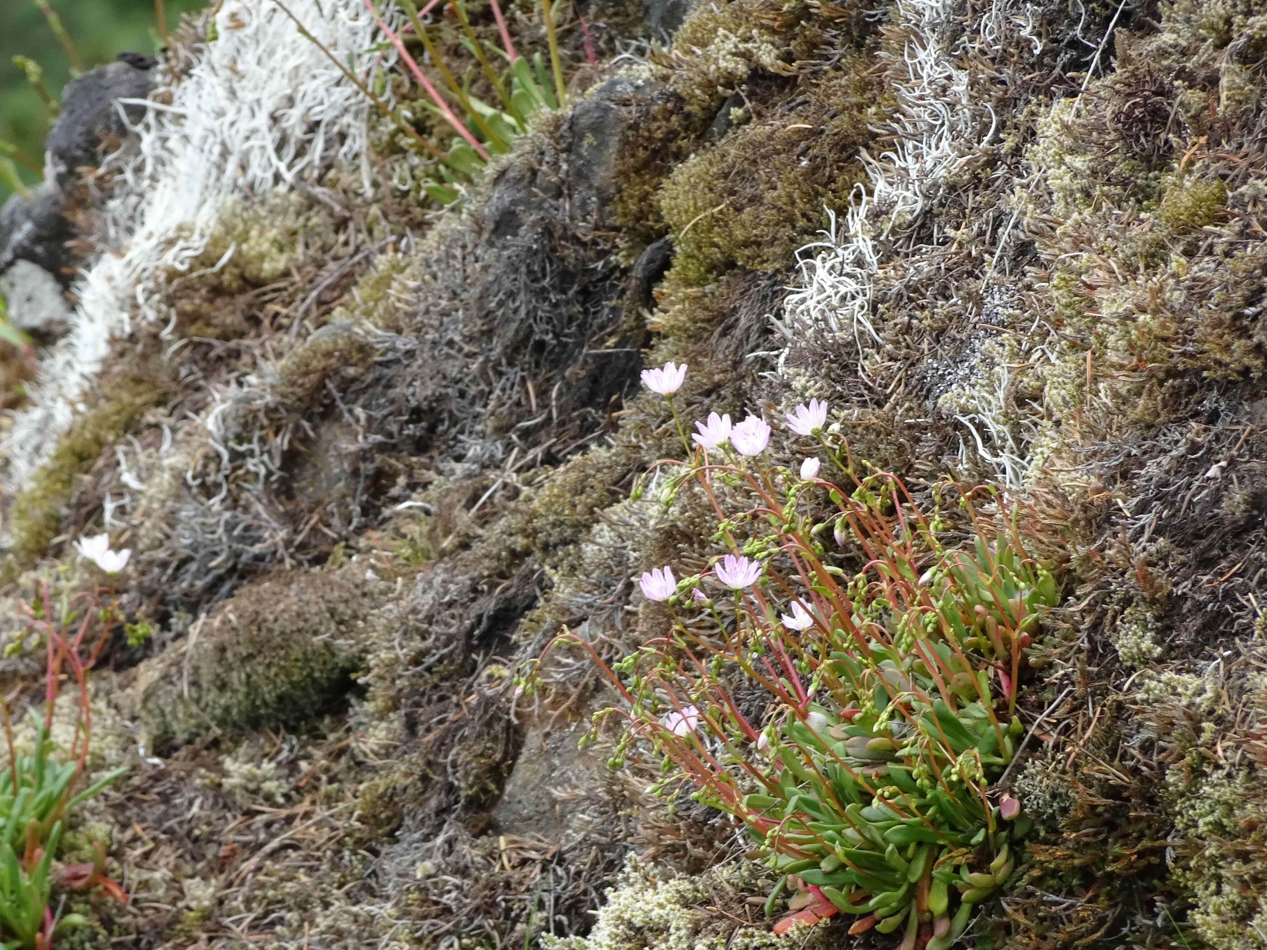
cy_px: 557
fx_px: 14310
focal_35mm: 391
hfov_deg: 5.1
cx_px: 670
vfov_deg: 3.8
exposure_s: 1/250
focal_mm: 55.52
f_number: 6.3
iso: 200
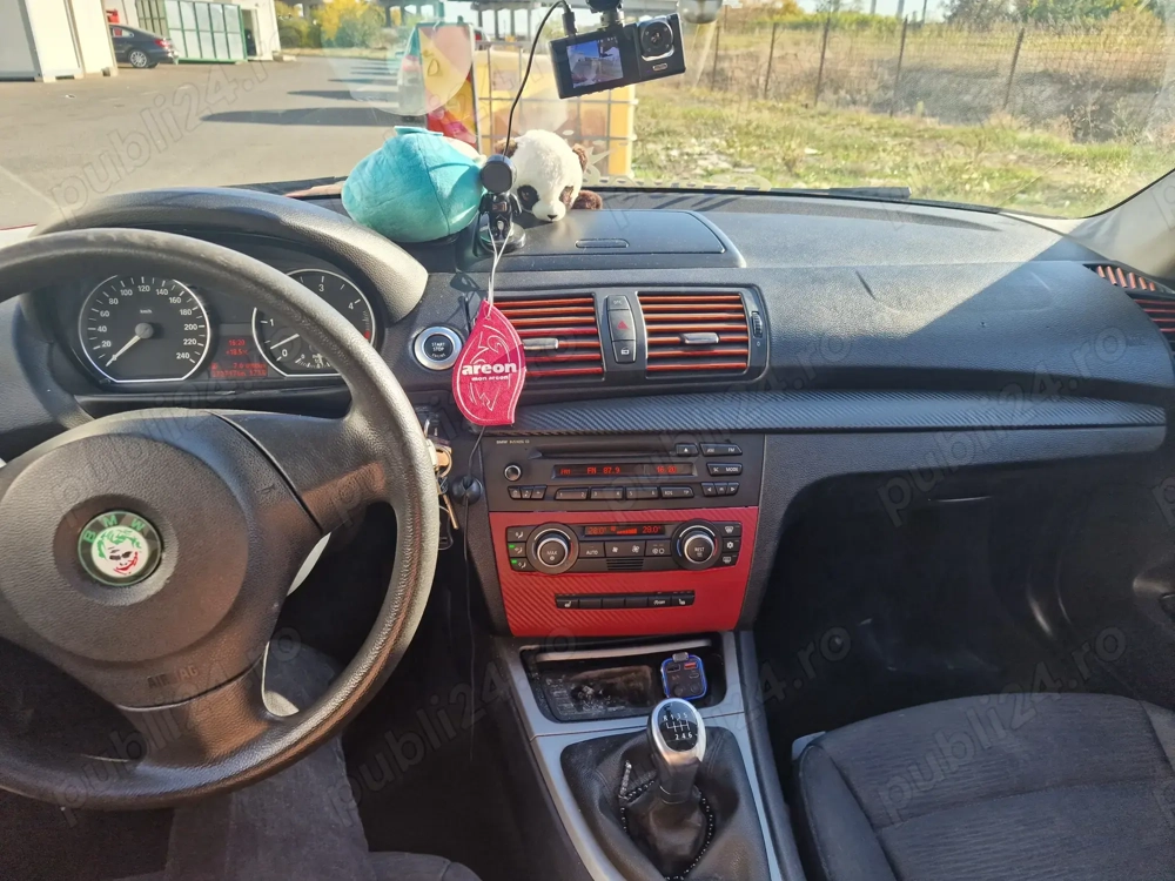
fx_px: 781
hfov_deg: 73.9
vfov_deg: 58.9
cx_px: 588
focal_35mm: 23
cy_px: 440
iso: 50
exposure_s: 1/180
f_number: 1.8
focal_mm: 6.4
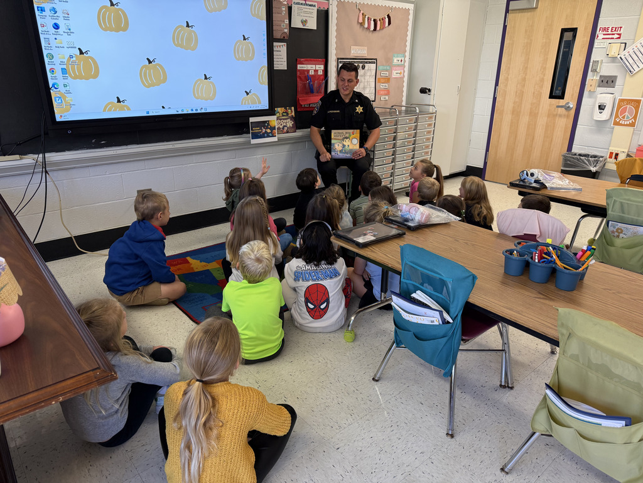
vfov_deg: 56.8
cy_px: 242
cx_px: 322
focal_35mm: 24
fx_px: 446
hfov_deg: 71.6
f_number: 1.78
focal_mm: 6.76
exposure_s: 1/90
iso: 125
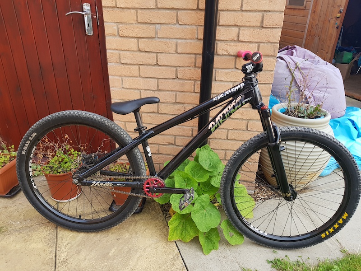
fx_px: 271
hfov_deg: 67.3
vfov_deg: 53.1
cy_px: 136
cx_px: 180
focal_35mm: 26
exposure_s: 1/50
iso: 50
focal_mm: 4.2
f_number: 1.7
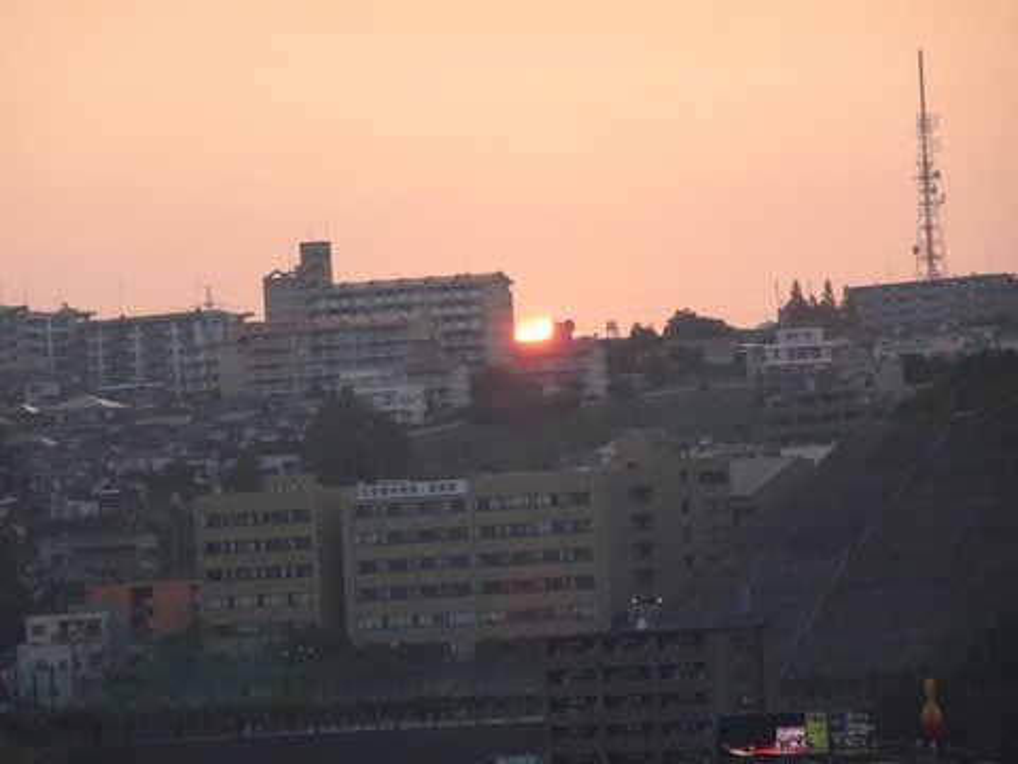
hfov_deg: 6.6
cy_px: 382
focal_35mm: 300
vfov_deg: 5.0
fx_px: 8823
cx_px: 509
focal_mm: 51.19
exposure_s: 1/250
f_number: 6.3
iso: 500
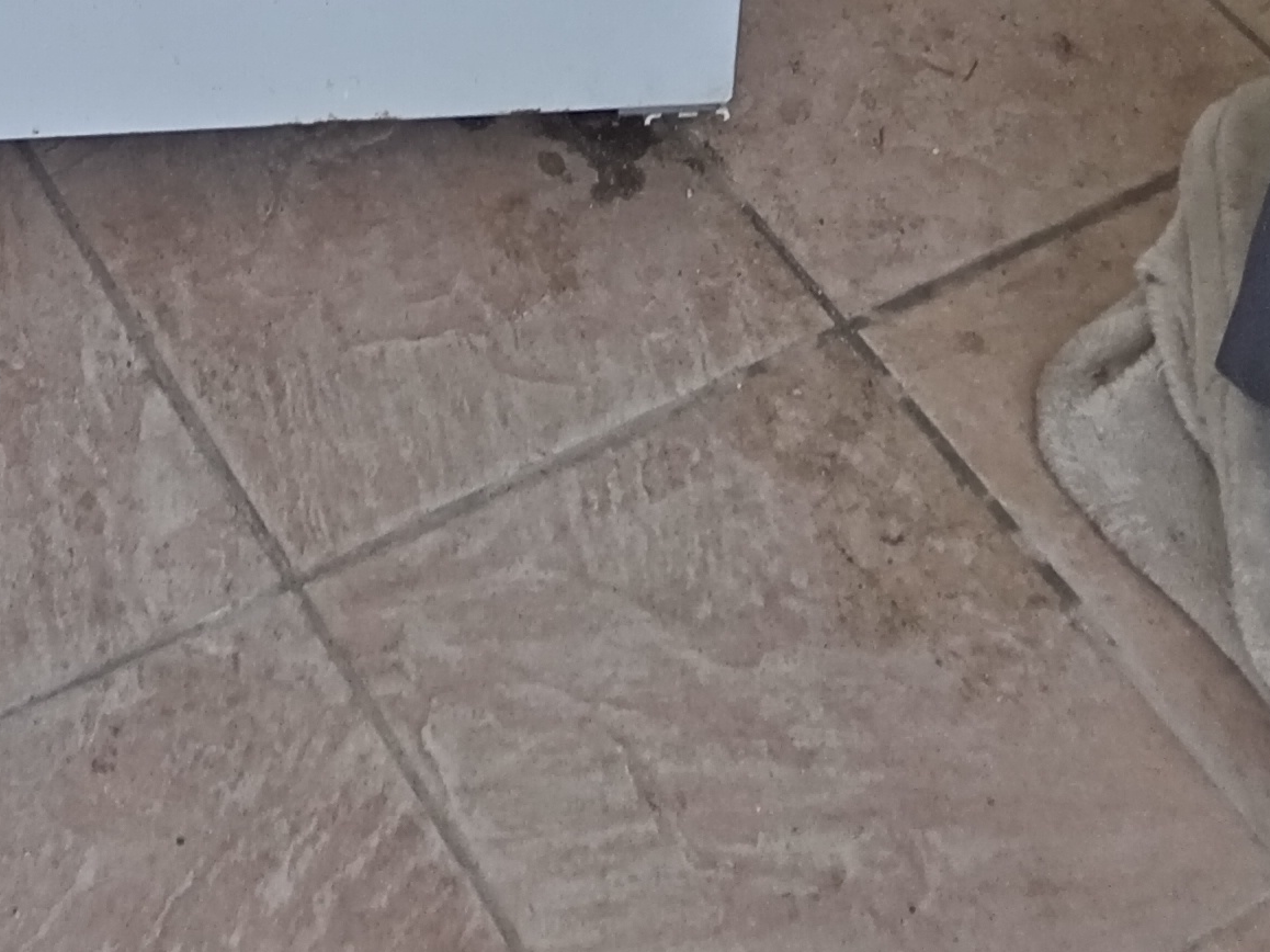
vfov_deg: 13.5
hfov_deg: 20.8
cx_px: 76
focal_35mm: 92
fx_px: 3375
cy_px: -1000
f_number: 1.8
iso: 105
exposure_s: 1/115
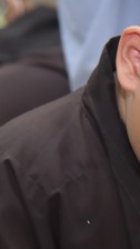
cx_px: 228
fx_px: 1643
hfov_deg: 4.8
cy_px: 203
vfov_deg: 8.6
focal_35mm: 249
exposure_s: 1/125
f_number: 5
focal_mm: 82
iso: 3200
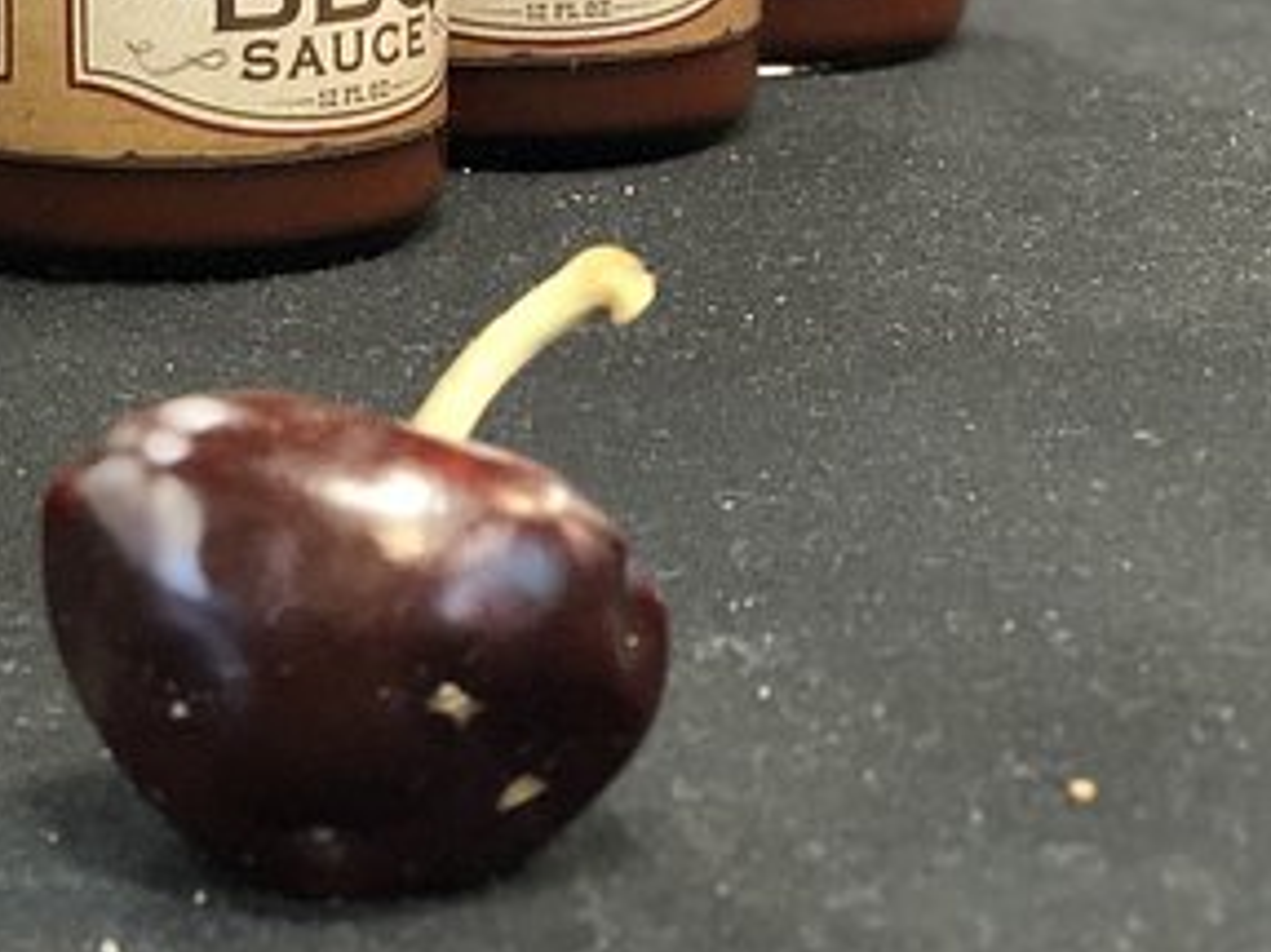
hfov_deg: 14.2
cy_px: -131
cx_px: -75
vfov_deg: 10.7
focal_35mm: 136
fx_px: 4991
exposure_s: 1/24
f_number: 2.4
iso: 160
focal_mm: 6
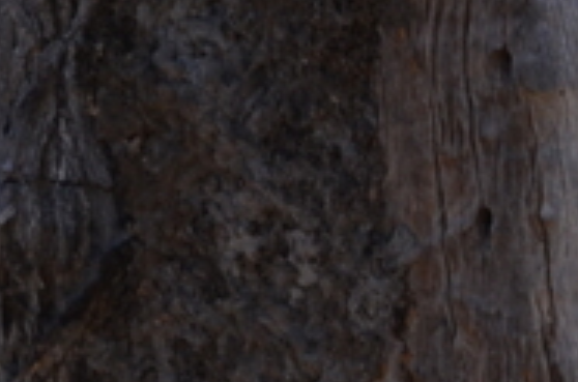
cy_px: 1059
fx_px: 39780
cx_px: -298
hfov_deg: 0.8
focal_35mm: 2484
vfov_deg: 0.6
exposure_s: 1/400
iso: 400
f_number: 5.3
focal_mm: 240
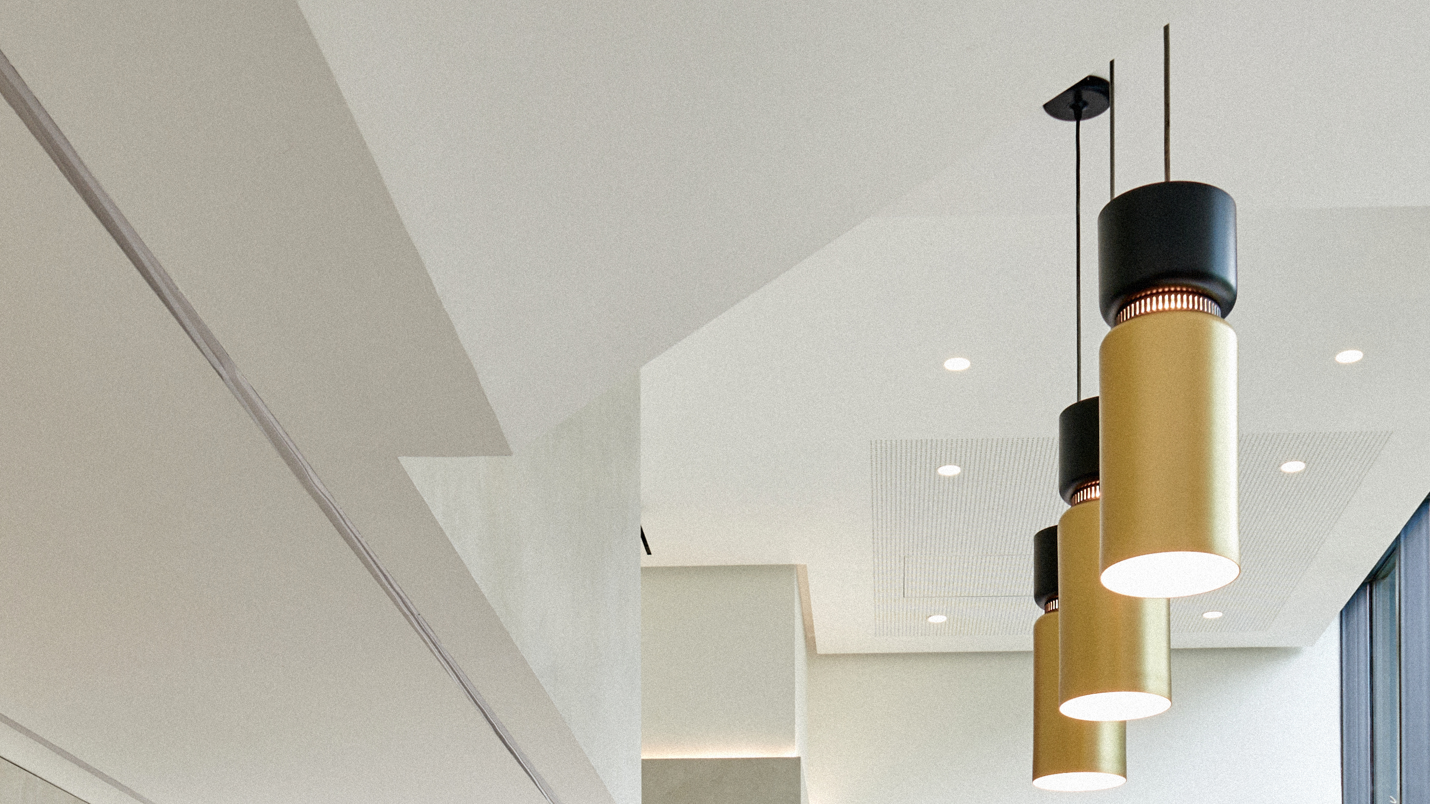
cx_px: 698
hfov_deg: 39.2
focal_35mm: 53
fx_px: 2010
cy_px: 1271
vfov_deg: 19.2
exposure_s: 1/6
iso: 64
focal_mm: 17
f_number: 9
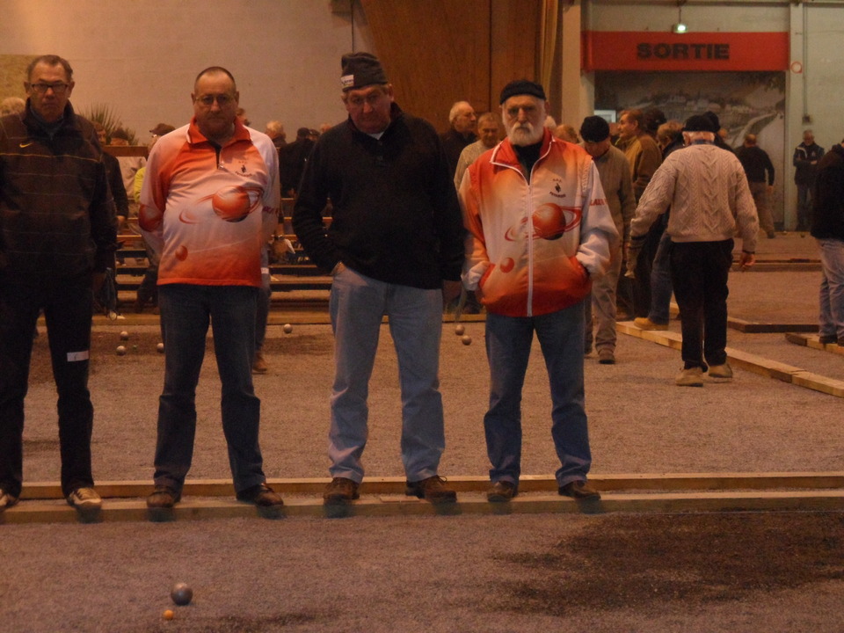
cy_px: 316
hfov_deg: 16.4
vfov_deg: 12.3
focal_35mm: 120
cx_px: 422
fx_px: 2926
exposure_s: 1/60
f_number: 4.4
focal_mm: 20
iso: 640
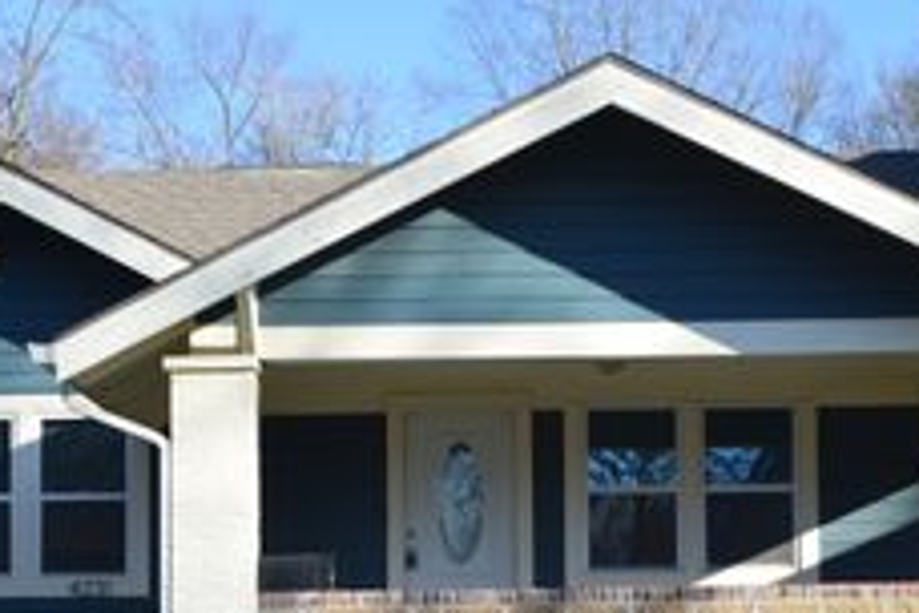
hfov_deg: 25.7
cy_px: 605
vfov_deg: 16.9
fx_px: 2017
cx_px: 403
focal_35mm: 79
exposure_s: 1/250
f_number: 8
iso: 200
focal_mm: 24
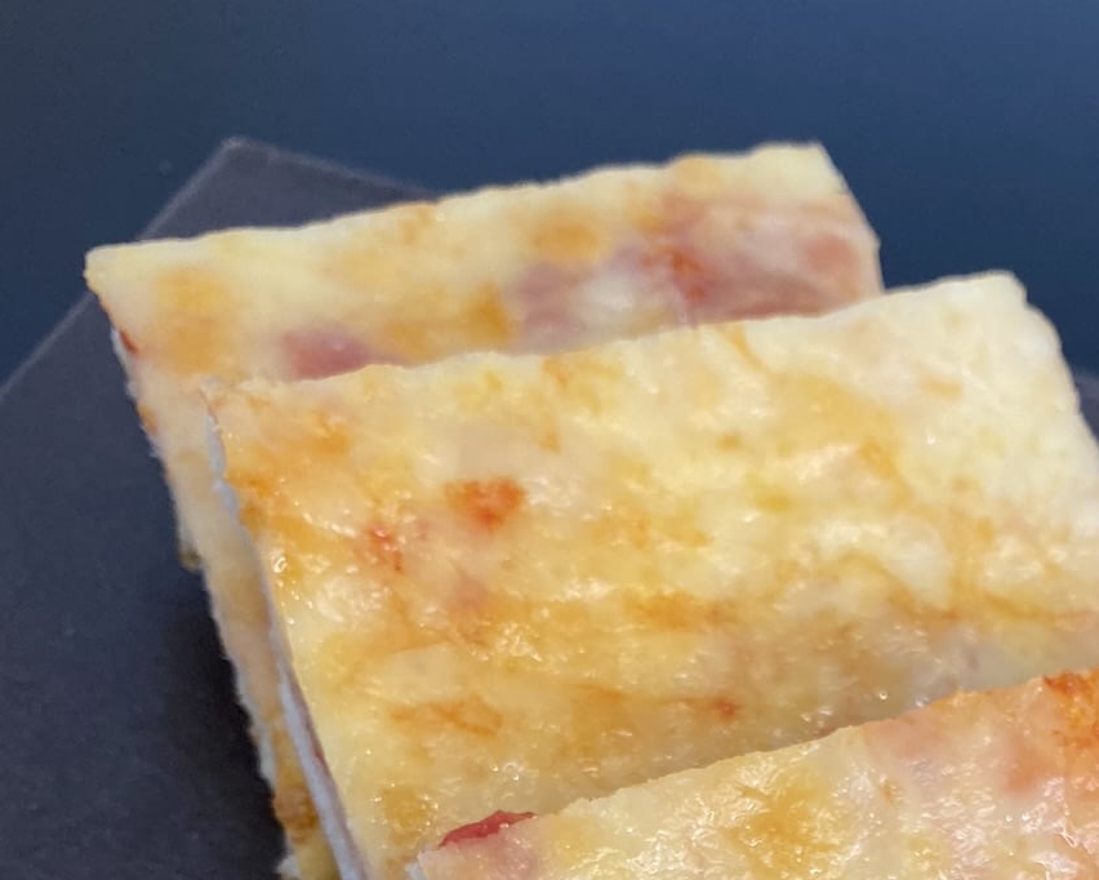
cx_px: 859
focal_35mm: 61
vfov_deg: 21.8
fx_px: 1985
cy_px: 1221
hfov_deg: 30.3
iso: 80
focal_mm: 4.25
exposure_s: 1/100
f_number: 1.8
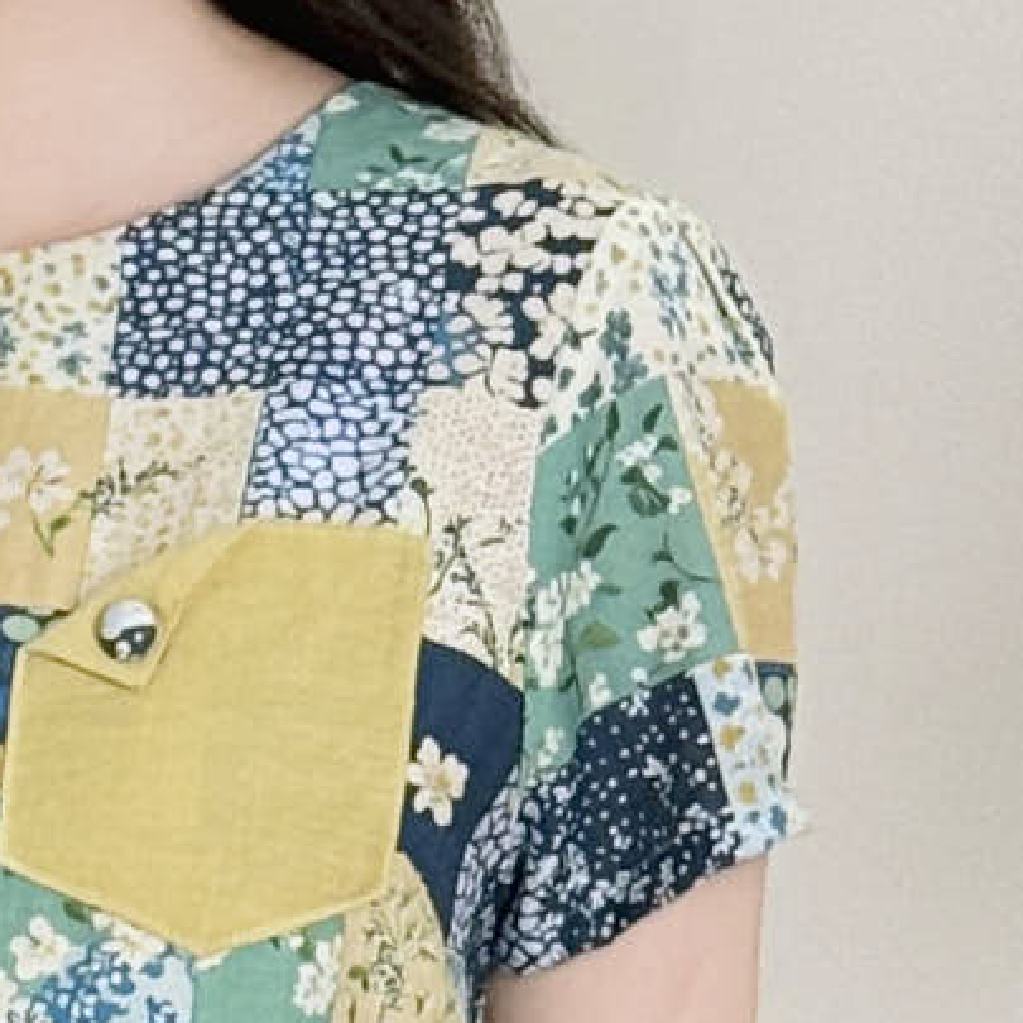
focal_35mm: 296
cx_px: -64
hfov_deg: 5.9
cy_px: 1884
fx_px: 9897
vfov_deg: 5.8
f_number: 1.8
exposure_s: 1/60
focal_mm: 6.76
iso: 160
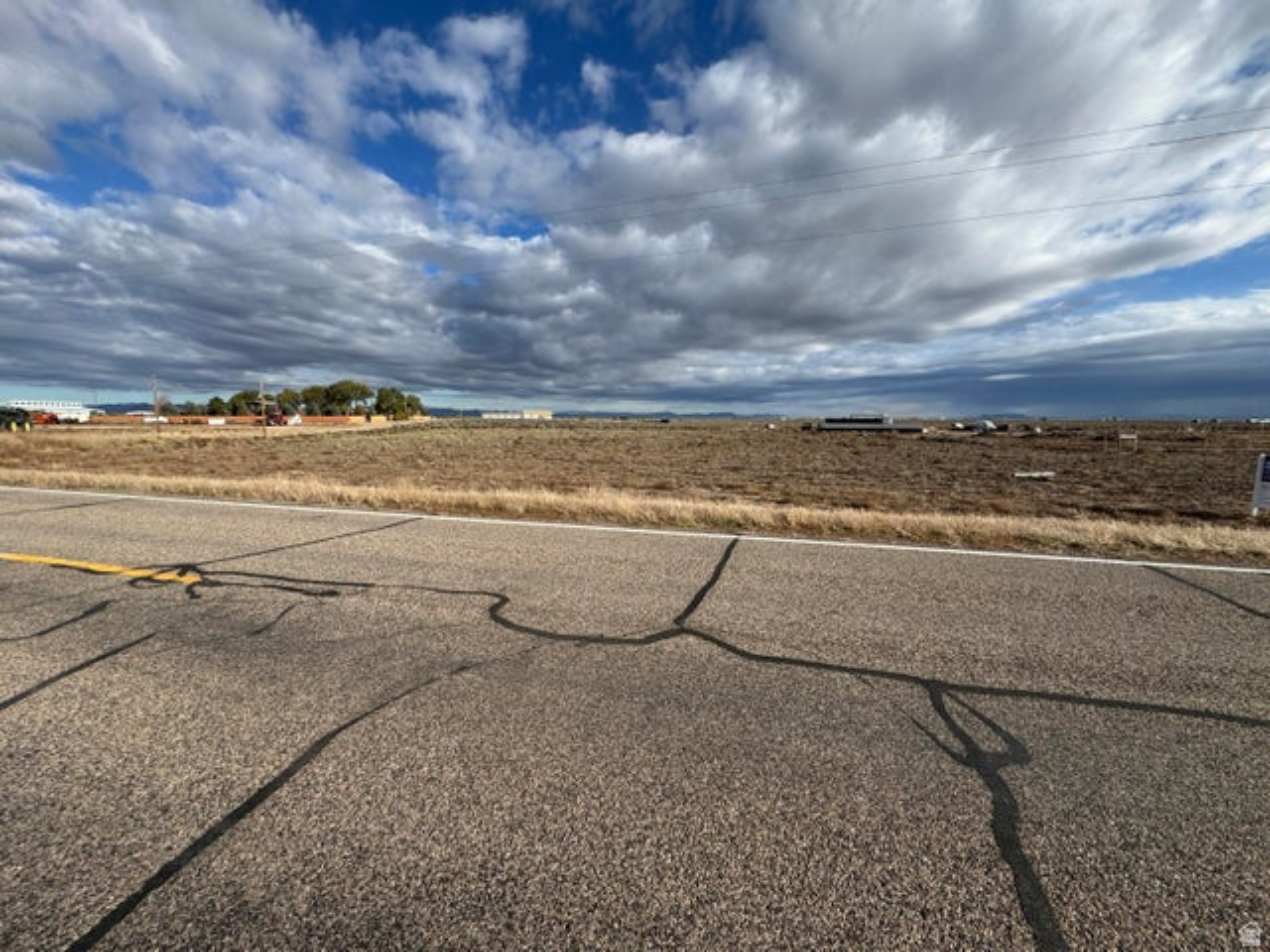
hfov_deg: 102.1
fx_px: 514
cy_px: 476
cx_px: 635
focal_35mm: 14
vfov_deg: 85.7
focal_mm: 2.22
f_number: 2.2
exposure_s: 1/2146
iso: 50
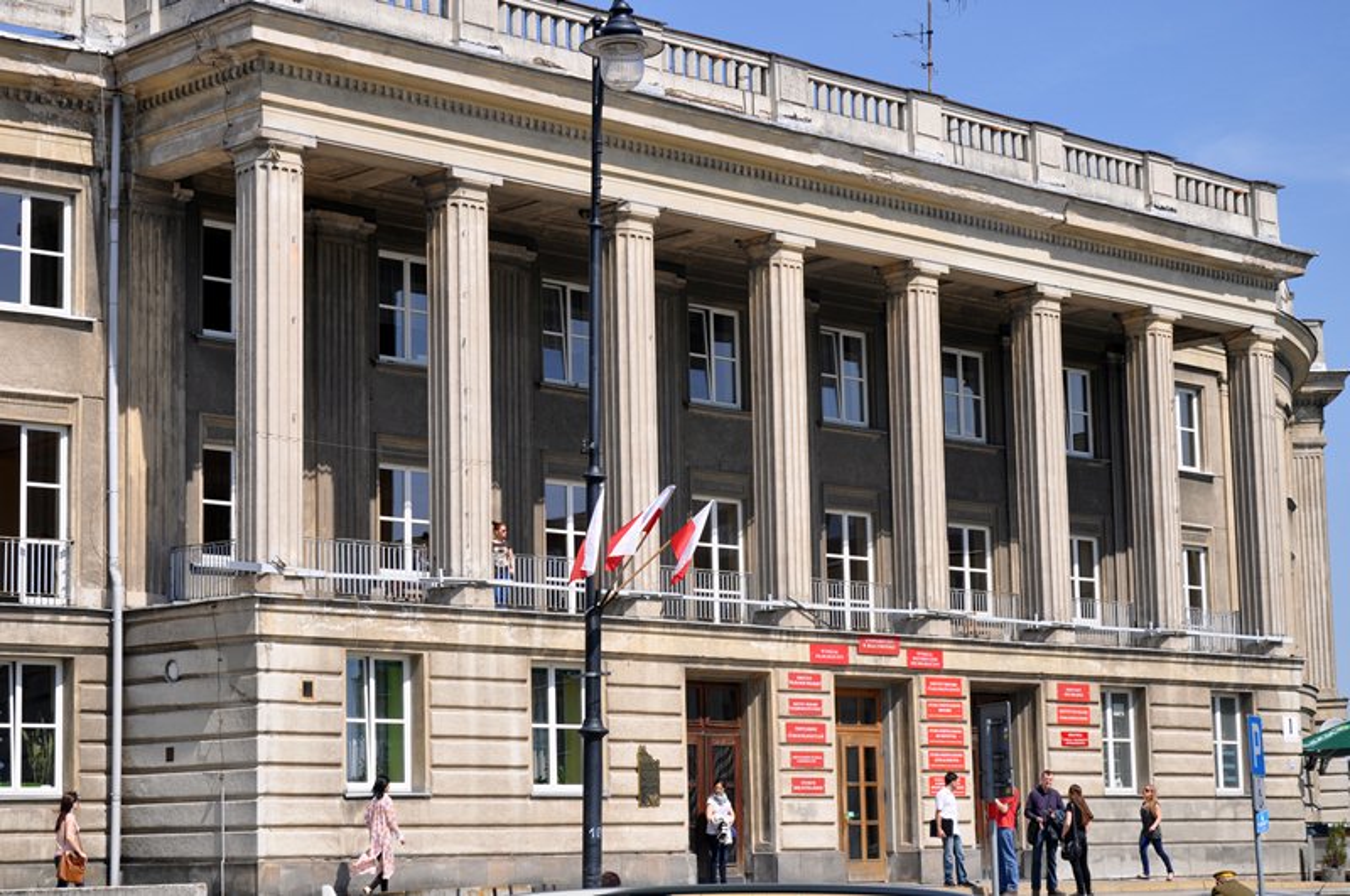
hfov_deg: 28.1
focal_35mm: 72
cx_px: 675
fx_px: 2696
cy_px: 448
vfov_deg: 18.9
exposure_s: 1/400
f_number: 10
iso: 200
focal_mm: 48
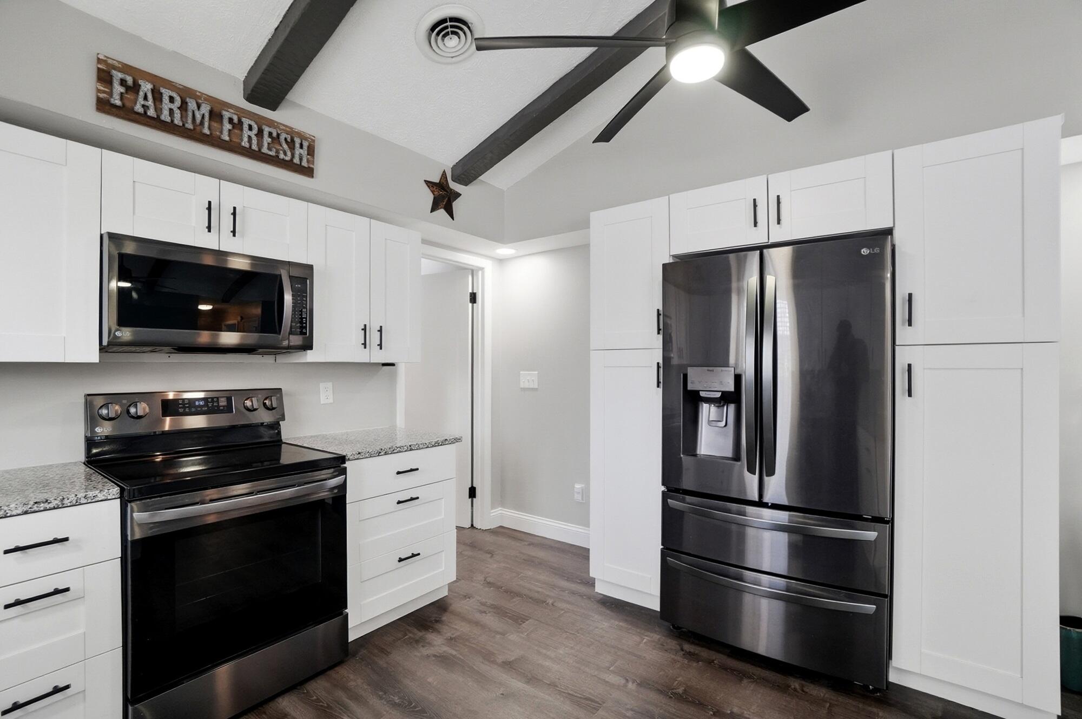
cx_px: 541
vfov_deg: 77.2
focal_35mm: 15
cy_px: 360
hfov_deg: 100.5
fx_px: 450
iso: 100
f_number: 4.5
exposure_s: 1/200
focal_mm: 10
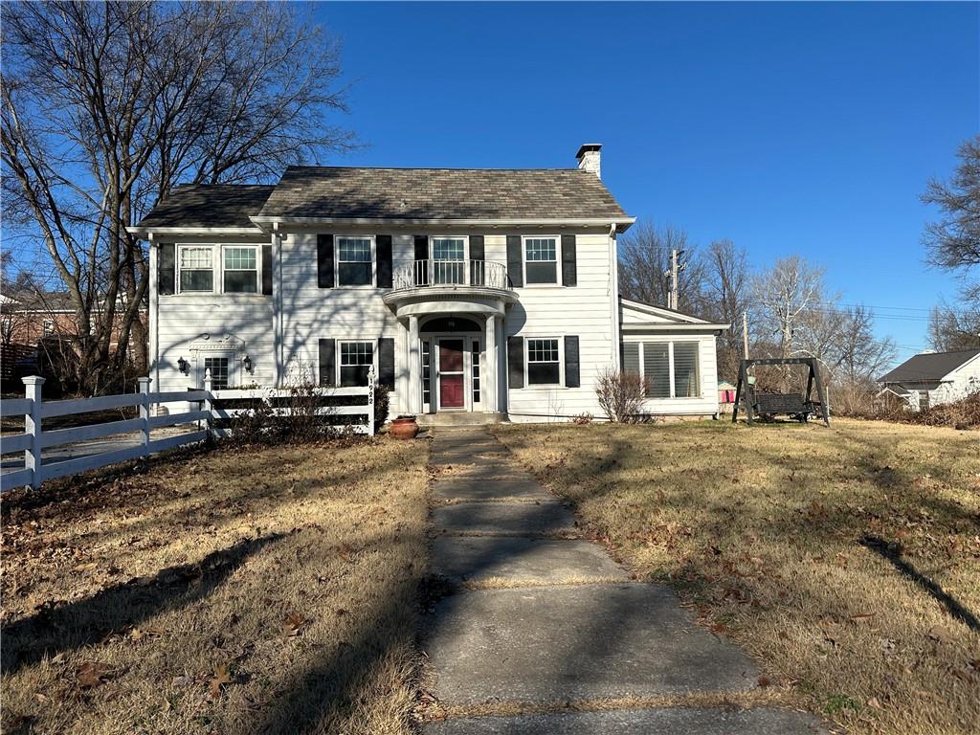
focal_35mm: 24
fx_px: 679
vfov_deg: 56.8
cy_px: 368
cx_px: 490
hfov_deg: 71.6
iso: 80
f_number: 1.78
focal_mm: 6.86
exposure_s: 1/5263
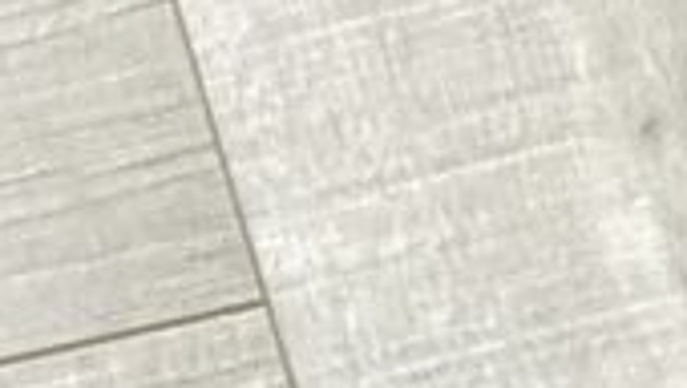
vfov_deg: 5.0
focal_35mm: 215
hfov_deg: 8.7
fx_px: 3920
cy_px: 1673
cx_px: -1208
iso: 80
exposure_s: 1/68
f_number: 1.8
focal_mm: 3.99
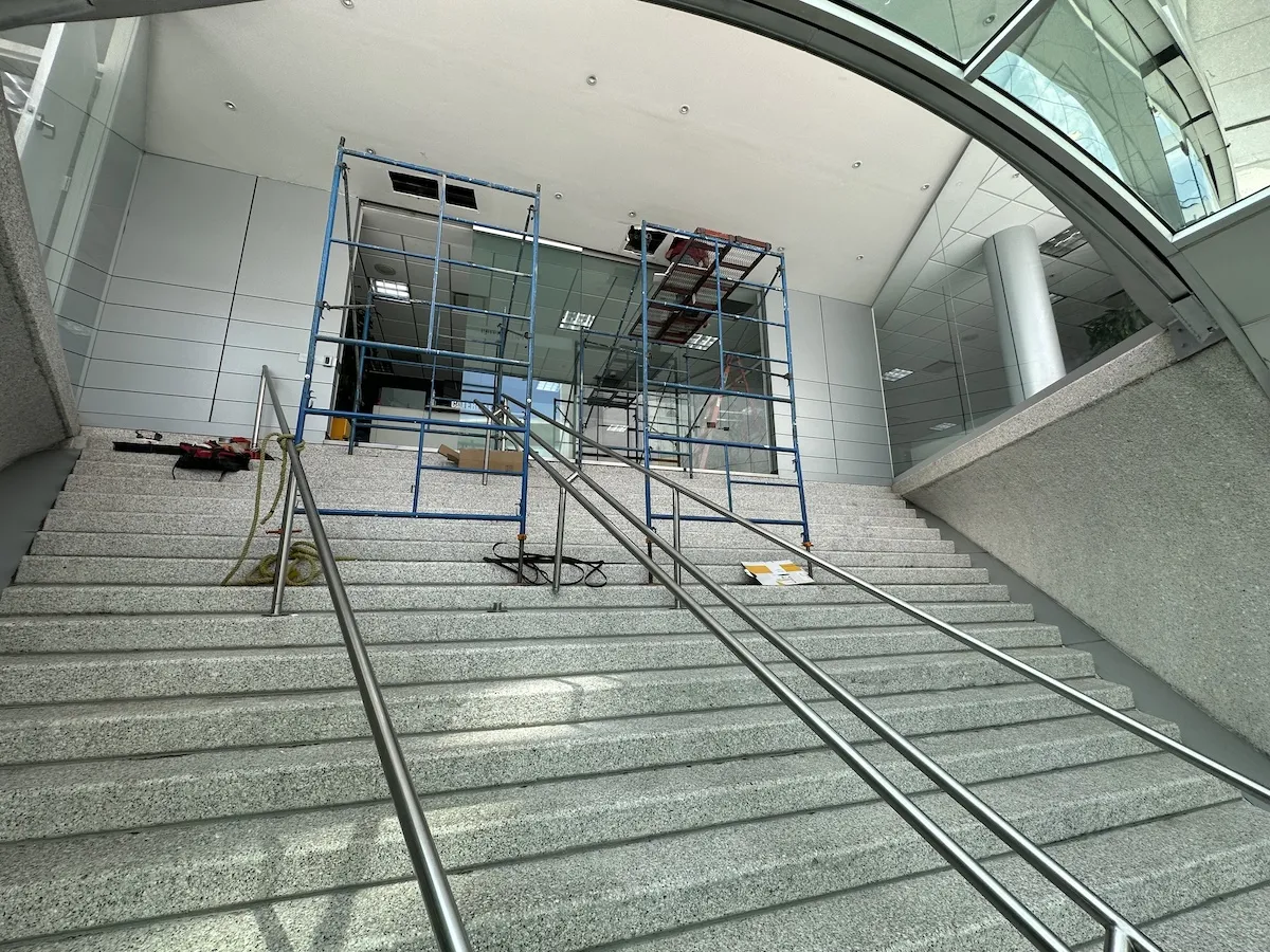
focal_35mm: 14
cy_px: 476
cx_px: 635
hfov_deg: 102.1
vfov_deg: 85.7
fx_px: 514
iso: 40
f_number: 2.2
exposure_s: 1/387
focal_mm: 2.22
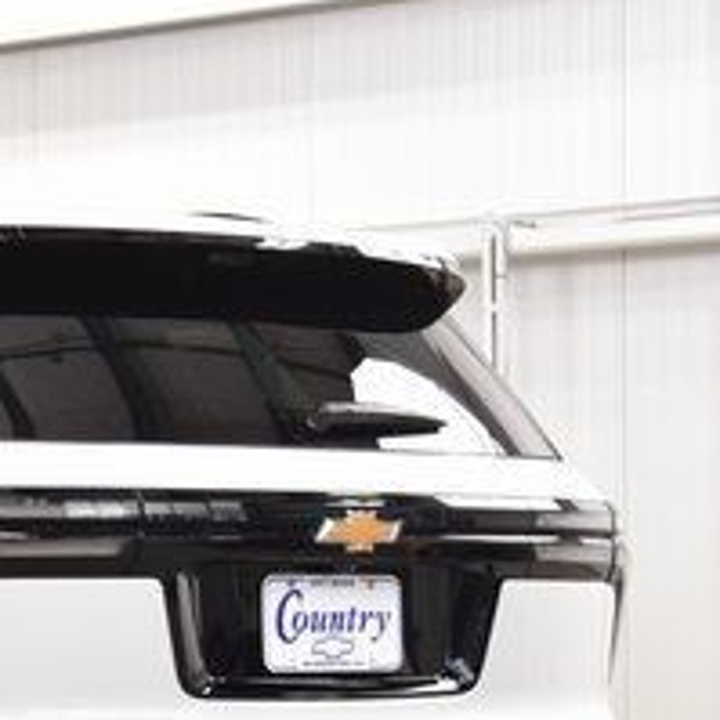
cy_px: 675
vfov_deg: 10.6
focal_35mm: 164
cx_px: -347
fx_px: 3859
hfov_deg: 10.3
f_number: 7.1
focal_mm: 40
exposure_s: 1/60
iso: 1600
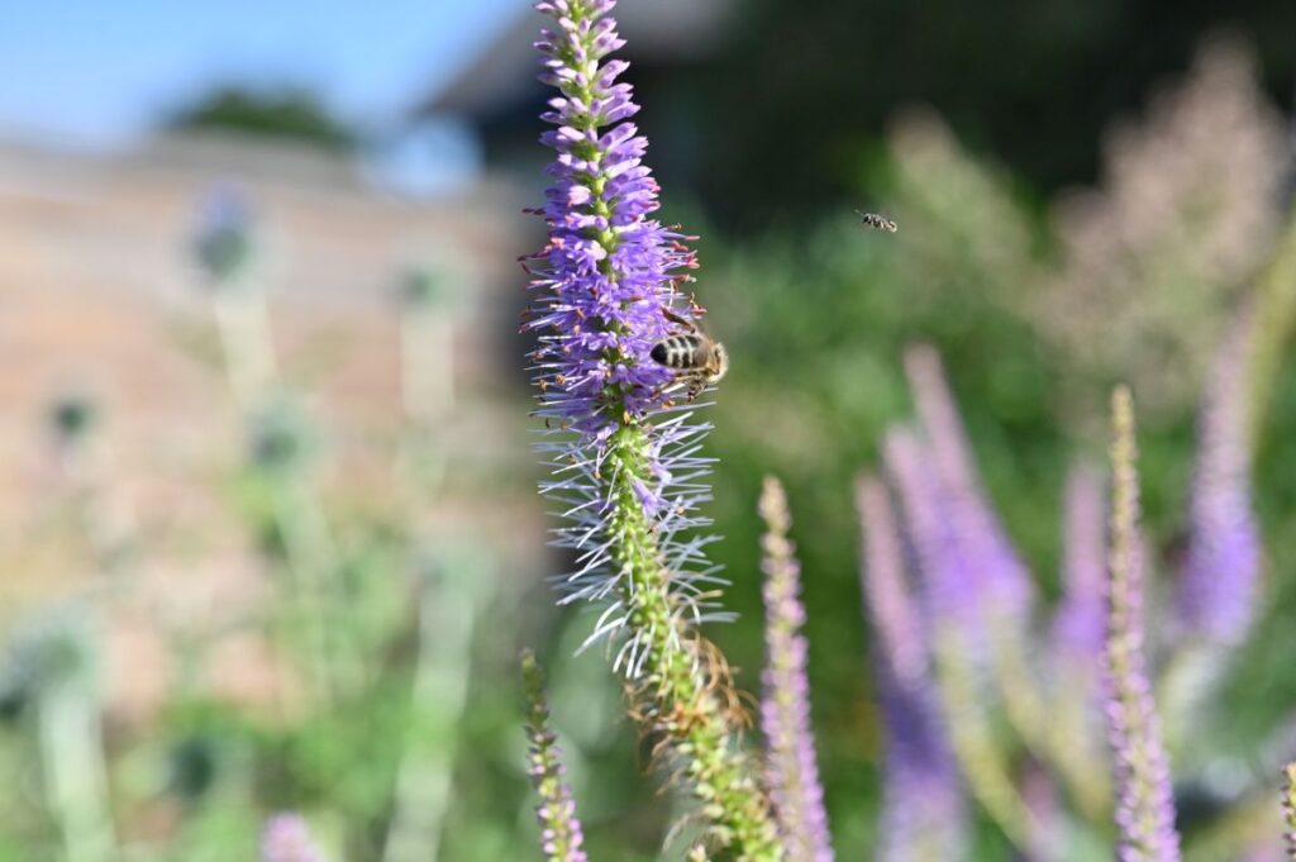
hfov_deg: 28.9
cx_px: 648
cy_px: 431
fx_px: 2518
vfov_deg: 19.4
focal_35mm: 70
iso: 1250
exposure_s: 1/4000
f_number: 7.1
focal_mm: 70
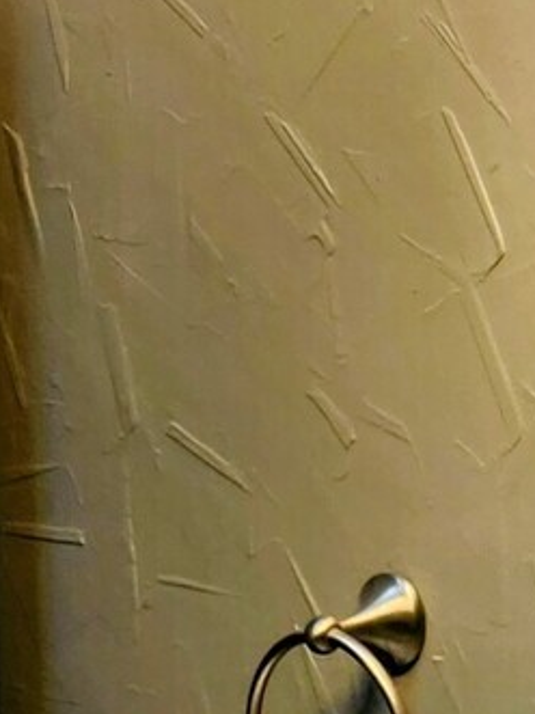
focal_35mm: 160
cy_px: 1027
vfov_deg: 11.9
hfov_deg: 9.3
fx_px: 3299
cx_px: 201
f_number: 1.8
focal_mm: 5.4
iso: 50
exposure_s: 1/120
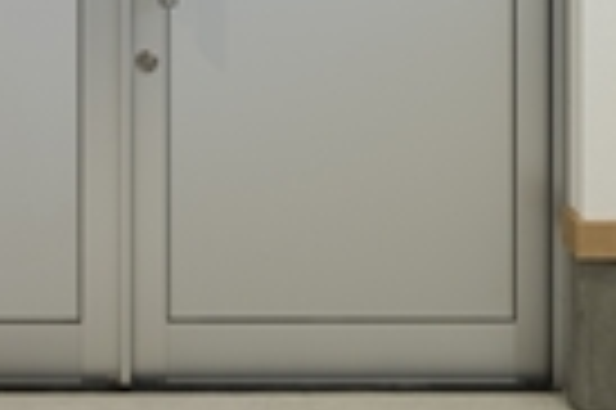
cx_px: 126
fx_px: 1282
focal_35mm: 75
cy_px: -286
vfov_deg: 15.9
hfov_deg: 26.5
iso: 100
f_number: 11
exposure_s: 1
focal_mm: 16
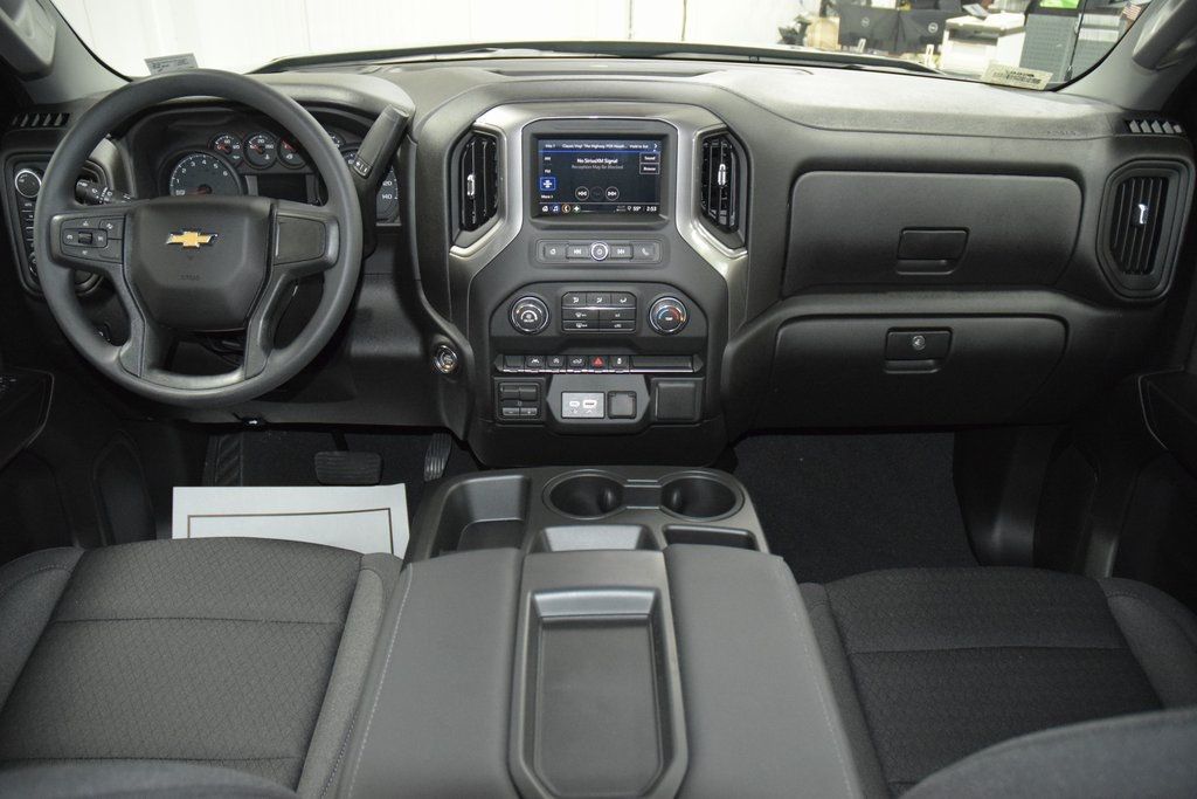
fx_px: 898
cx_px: 598
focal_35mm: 27
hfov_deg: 67.4
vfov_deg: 47.9
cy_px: 400
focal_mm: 18
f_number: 3.5
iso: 3200
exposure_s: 1/50
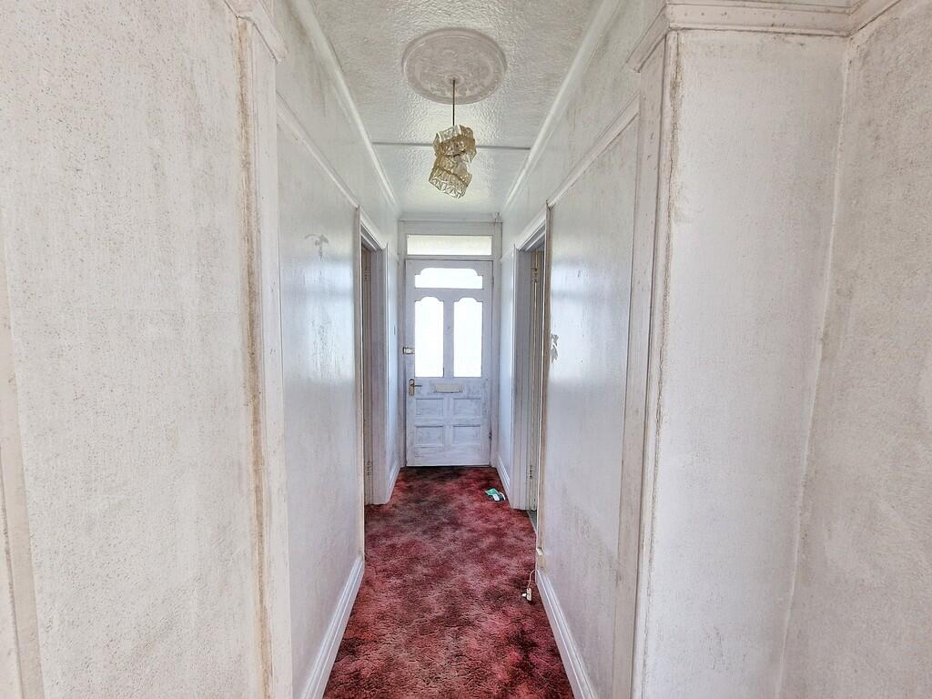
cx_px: 466
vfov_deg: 89.9
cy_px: 350
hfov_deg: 106.2
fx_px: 350
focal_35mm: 13
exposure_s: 1/60
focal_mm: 2.2
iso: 80
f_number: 2.2
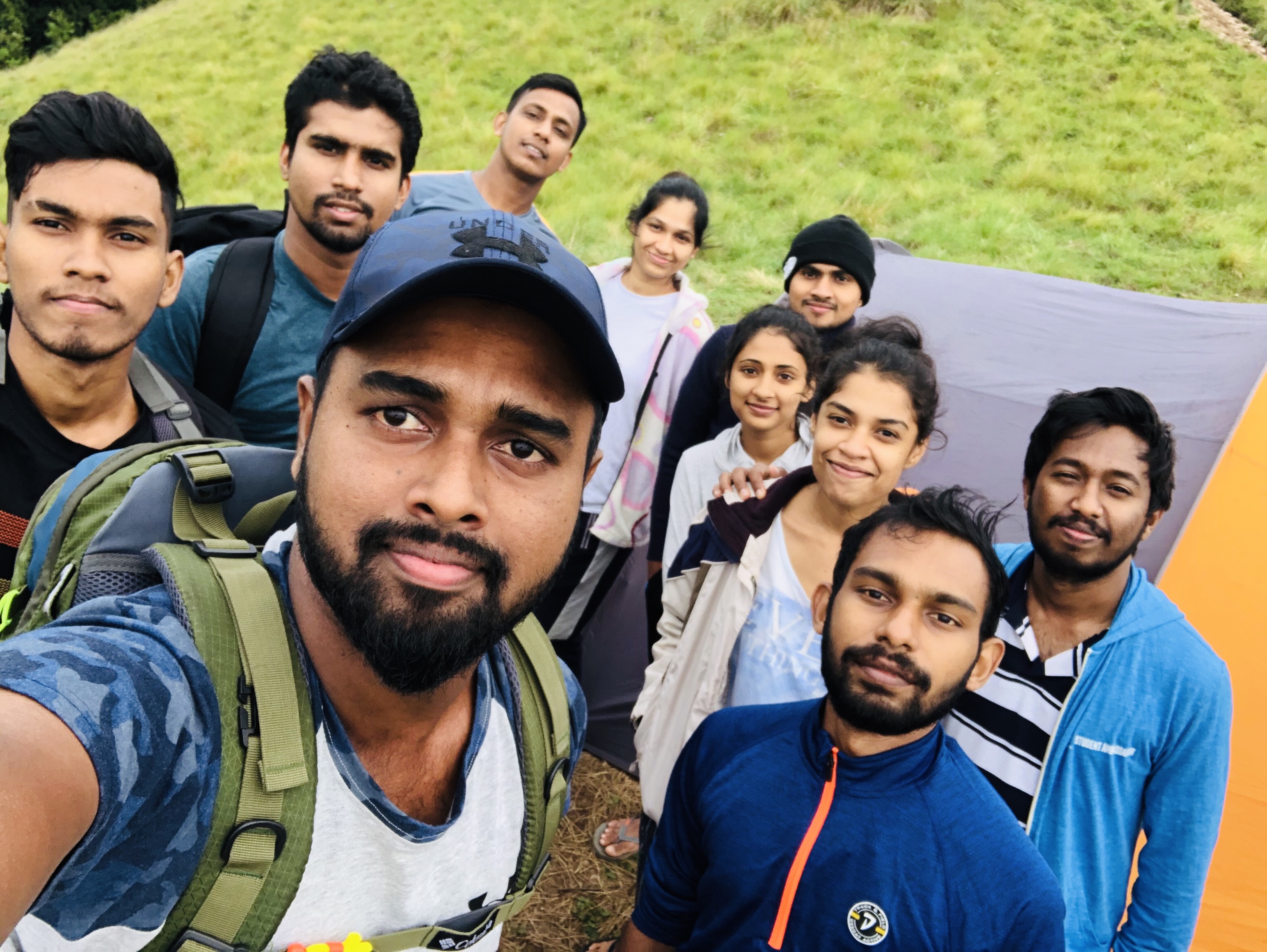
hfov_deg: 56.8
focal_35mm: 32
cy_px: 476
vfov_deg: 44.2
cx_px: 634
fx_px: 1172
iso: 32
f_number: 2.2
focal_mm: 2.87
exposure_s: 1/120
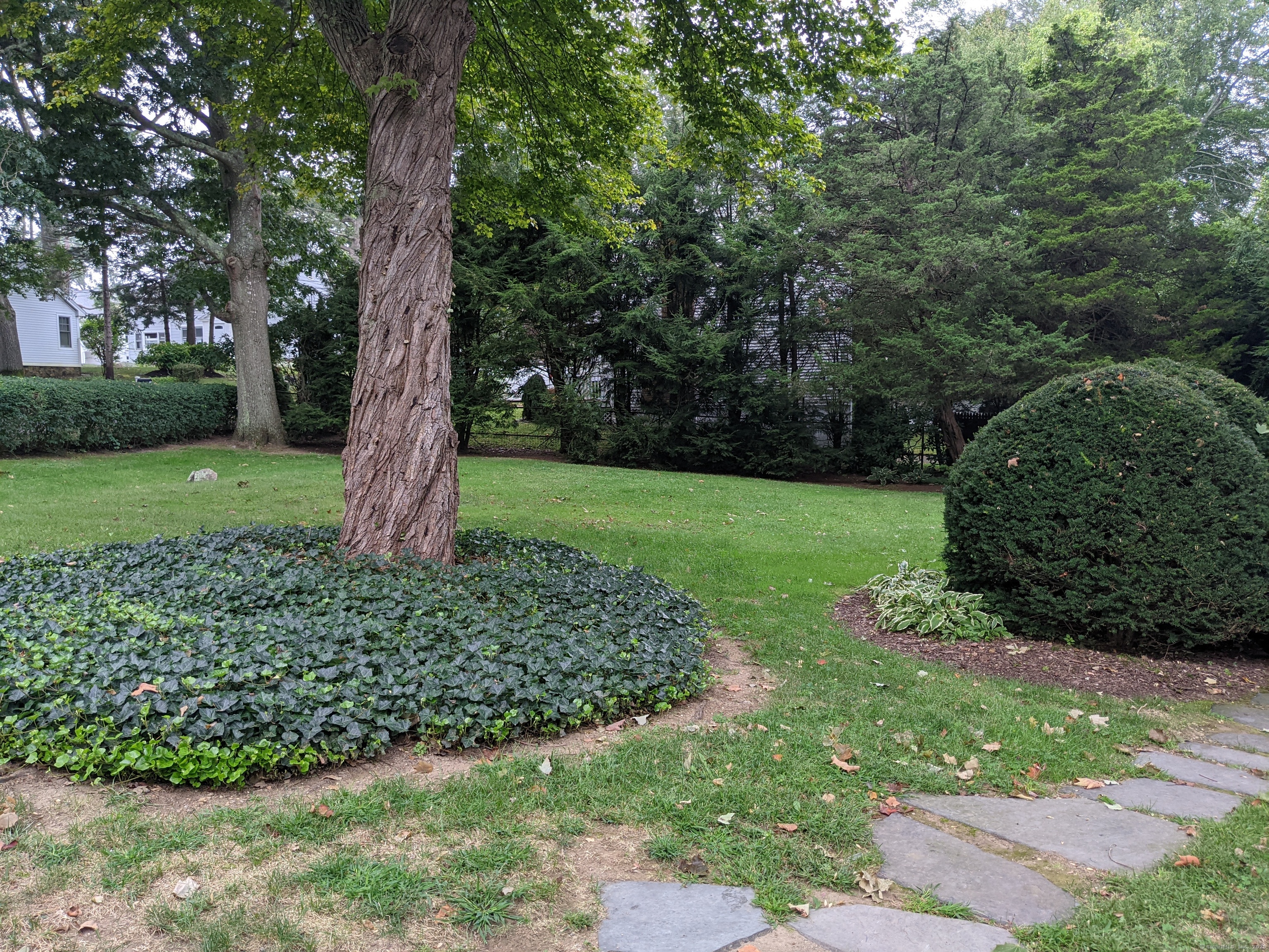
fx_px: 990
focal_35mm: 27
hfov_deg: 65.3
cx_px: 634
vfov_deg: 51.4
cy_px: 476
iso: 36
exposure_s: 1/118
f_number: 1.73
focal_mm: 4.38
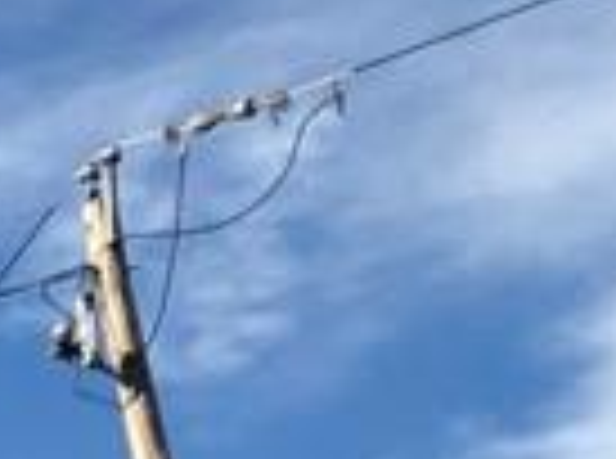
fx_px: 3727
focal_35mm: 210
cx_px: -1439
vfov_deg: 6.5
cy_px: 1350
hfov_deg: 7.8
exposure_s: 1/1567
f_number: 1.8
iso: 20
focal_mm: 3.99
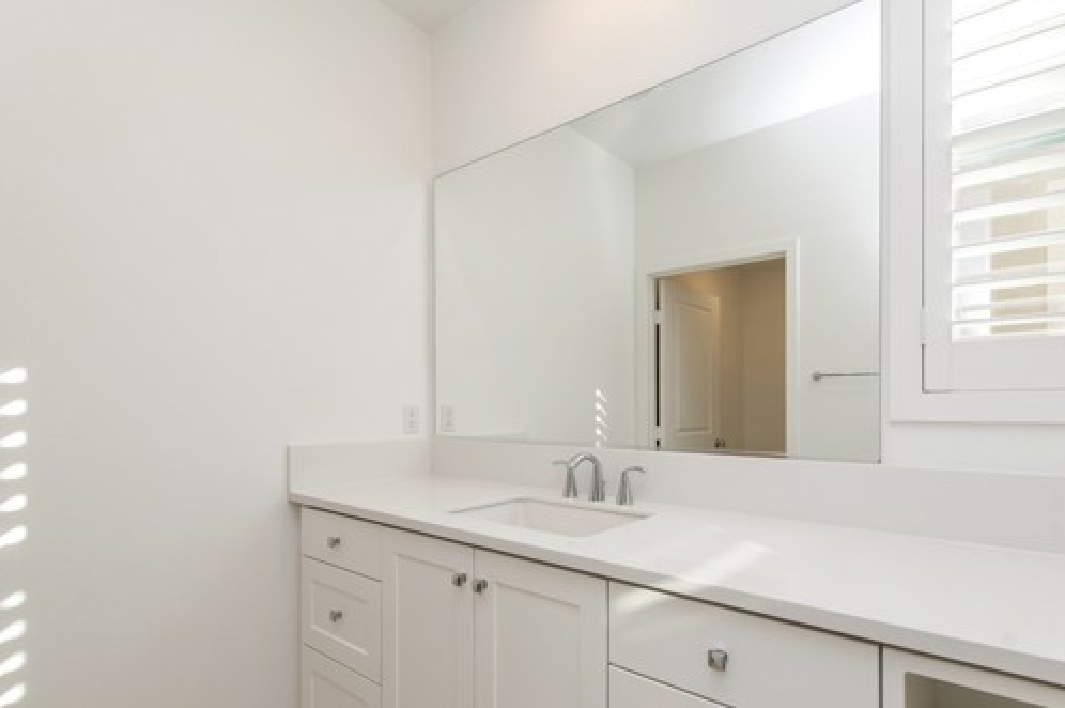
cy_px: 411
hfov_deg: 89.9
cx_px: 577
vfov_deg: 66.9
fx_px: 532
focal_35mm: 18
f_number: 5
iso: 200
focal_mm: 14
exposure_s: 1/100
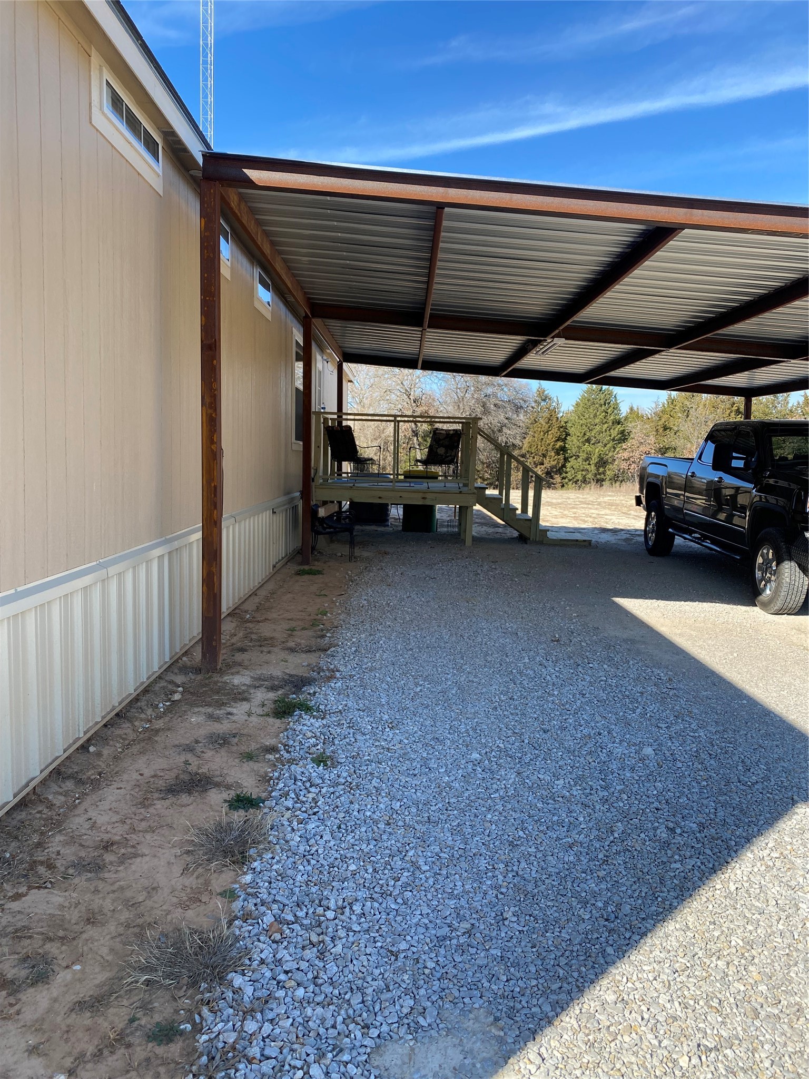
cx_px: 404
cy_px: 540
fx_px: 810
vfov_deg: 67.3
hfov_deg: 53.1
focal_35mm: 26
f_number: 1.8
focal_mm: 4.25
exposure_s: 1/1043
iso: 32
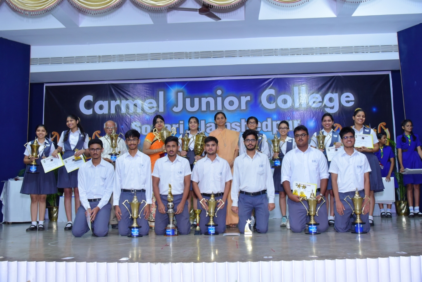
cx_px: 211
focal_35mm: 34
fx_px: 399
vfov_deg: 38.9
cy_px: 141
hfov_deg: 55.8
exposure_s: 1/125
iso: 2000
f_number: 6.3
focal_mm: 34
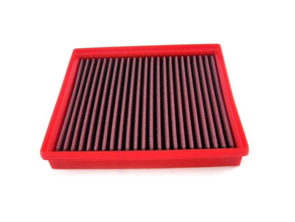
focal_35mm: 35
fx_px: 298
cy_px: 111
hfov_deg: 52.6
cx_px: 148
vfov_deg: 40.7
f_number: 2.8
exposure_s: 1/59.8
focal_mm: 5.7
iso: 231
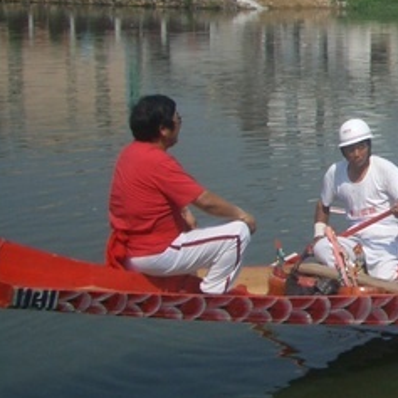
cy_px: 88
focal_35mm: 98
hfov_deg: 16.0
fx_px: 1275
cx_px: 625
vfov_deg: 17.6
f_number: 4.3
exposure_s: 1/640
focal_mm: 5.8
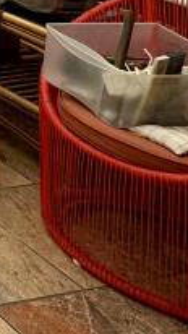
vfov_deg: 21.6
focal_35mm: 76
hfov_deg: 9.3
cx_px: -481
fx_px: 673
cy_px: -211
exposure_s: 1/522
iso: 40
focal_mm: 2.22
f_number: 2.2
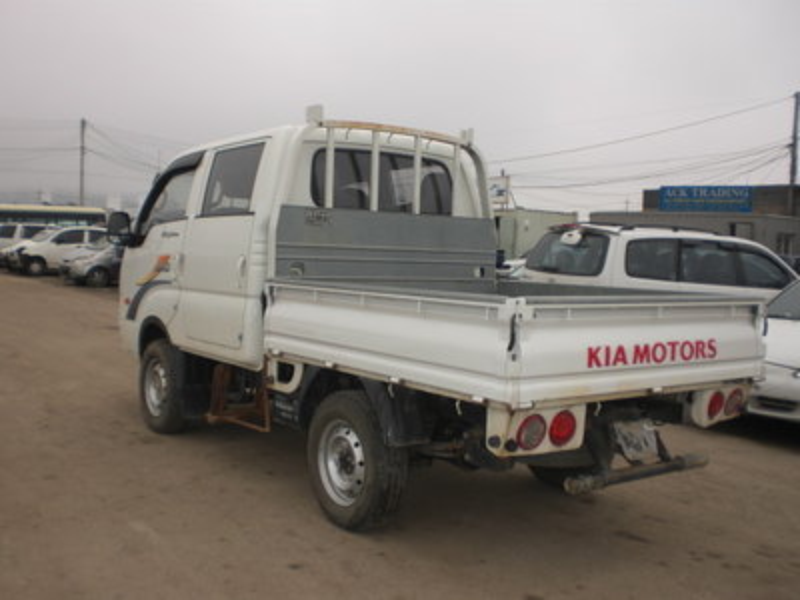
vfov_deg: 39.7
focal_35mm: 36
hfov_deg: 51.4
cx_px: 400
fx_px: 832
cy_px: 300
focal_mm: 6.3
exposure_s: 1/320
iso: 50
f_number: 3.1
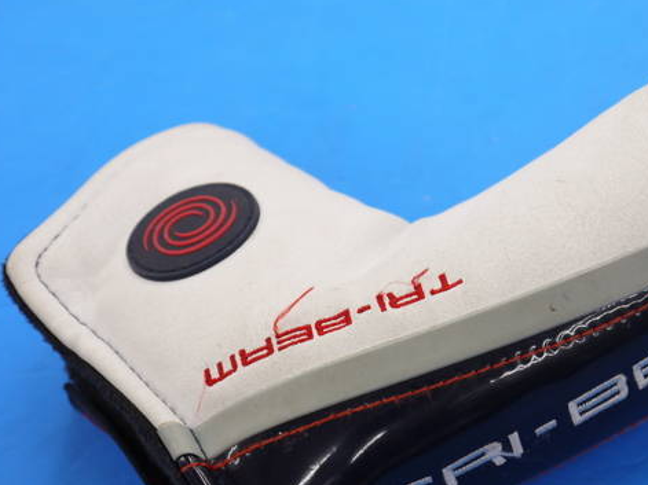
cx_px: 422
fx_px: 1984
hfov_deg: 18.5
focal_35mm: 106
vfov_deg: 14.0
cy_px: 280
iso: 400
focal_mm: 39
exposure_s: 1/80
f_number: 5.5
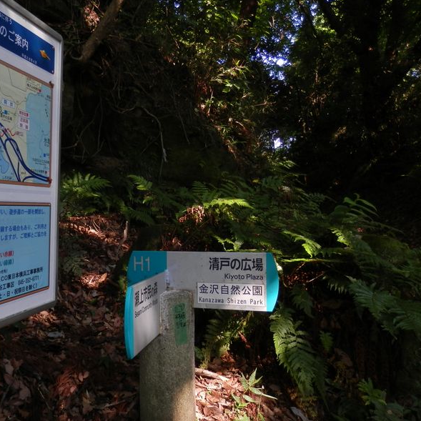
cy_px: 208
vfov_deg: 54.0
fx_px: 413
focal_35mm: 30
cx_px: 164
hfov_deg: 53.6
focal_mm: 4.5
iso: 80
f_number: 3
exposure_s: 1/60
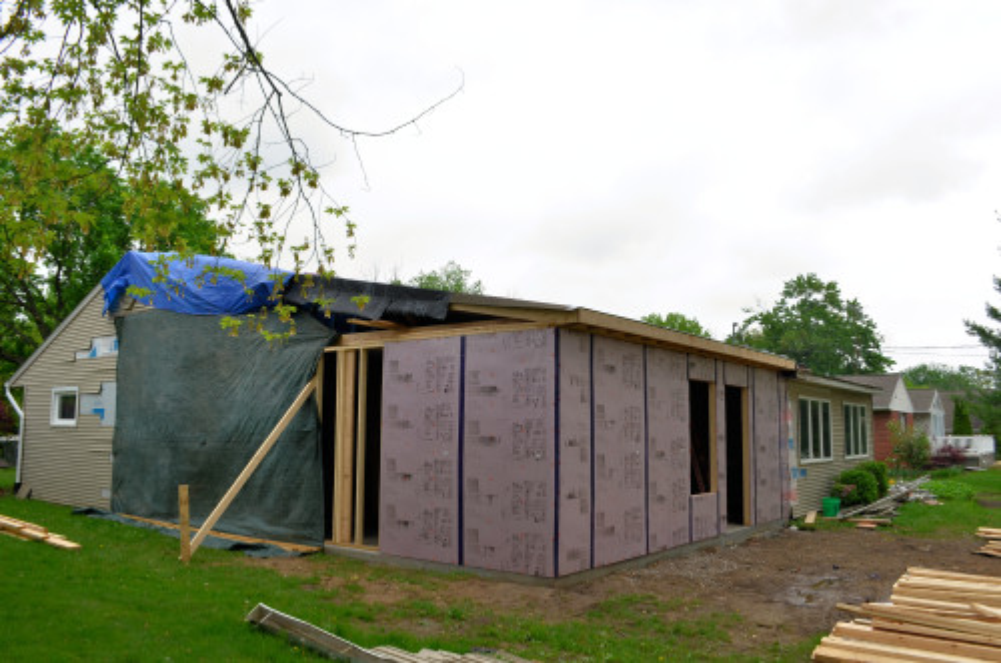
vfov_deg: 47.7
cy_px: 332
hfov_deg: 67.5
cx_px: 500
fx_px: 749
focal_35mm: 27
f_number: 11
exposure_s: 1/125
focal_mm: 18
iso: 160
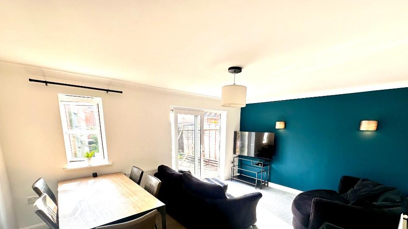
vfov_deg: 64.7
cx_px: 211
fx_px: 173
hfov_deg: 99.3
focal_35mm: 16
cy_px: 159
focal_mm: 2.22
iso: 40
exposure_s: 1/199
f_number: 2.2
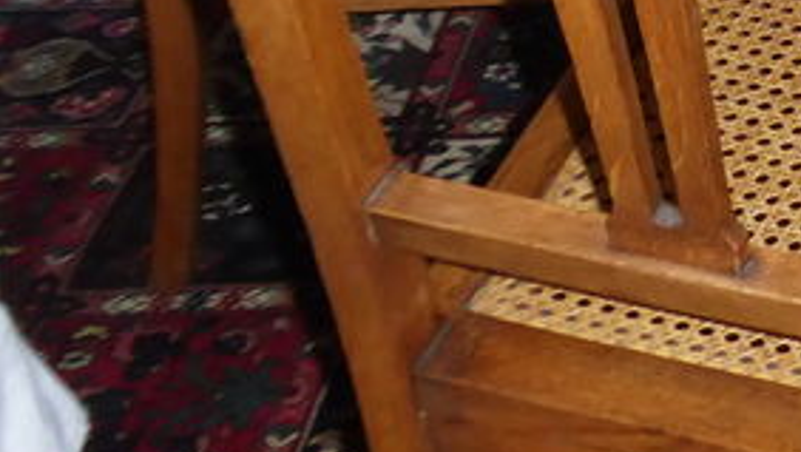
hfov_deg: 16.9
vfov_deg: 10.2
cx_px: 1281
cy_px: -353
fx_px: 2380
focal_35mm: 112
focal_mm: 5
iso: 400
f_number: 3.5
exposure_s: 1/60
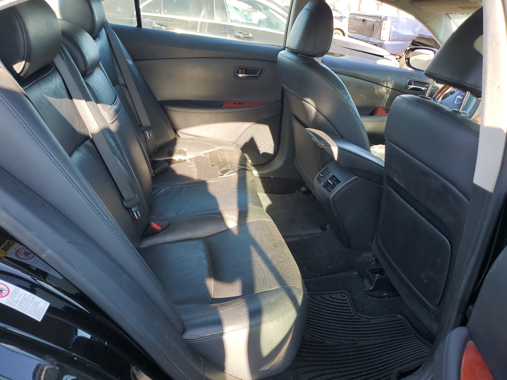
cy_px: 190
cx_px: 254
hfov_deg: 67.3
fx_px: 381
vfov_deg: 53.1
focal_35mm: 26
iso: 50
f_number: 1.5
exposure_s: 1/213
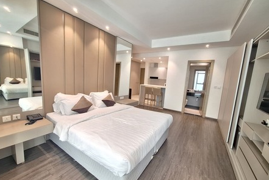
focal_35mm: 14
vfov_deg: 81.2
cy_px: 93
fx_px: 105
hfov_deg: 104.3
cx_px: 133
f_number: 2.2
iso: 200
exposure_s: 1/25
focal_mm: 1.74
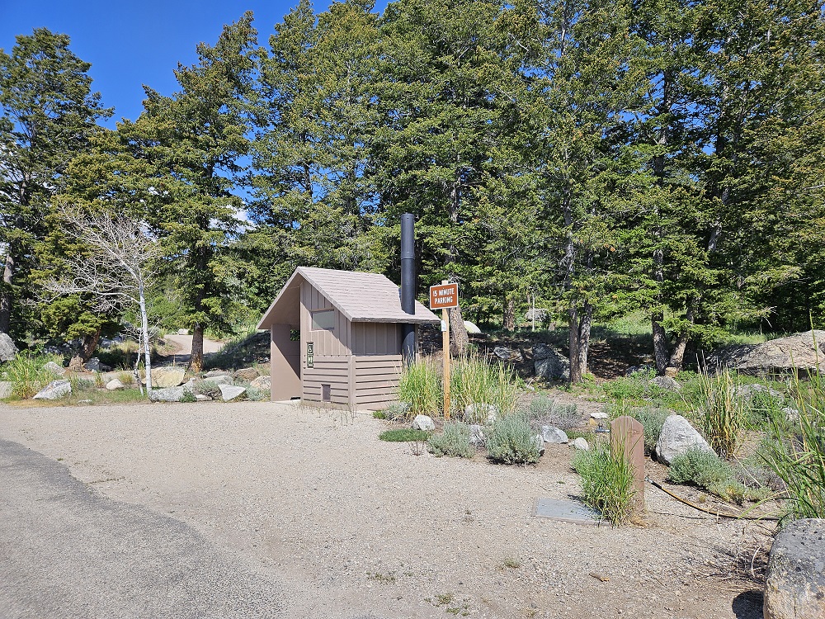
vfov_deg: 58.9
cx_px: 412
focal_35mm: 23
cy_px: 310
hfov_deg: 73.9
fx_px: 548
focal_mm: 5.4
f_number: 1.8
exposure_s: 1/1973
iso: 25
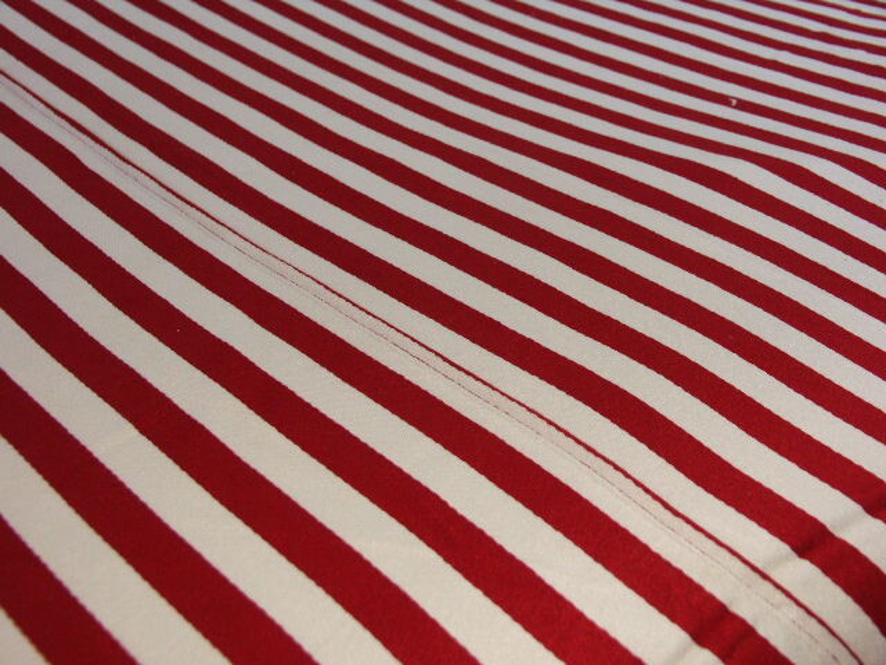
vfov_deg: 37.7
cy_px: 332
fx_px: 973
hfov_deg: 49.0
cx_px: 443
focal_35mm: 38
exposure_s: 1/50
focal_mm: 9.85
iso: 100
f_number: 2.8
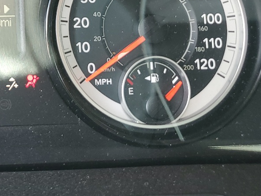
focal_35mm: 70
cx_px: -31
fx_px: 528
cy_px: -20
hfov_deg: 25.6
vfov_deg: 20.1
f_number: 1.5
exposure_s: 1/60.2
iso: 56
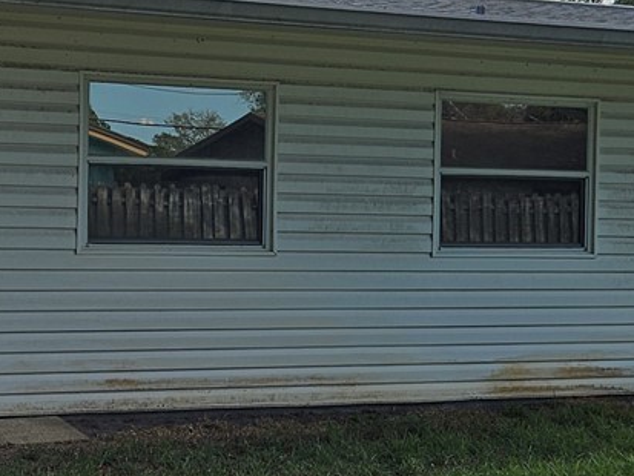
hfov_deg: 21.8
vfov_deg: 16.6
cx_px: 161
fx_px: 1631
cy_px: 206
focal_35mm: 89
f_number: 1.8
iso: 25
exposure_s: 1/2782
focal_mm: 5.4
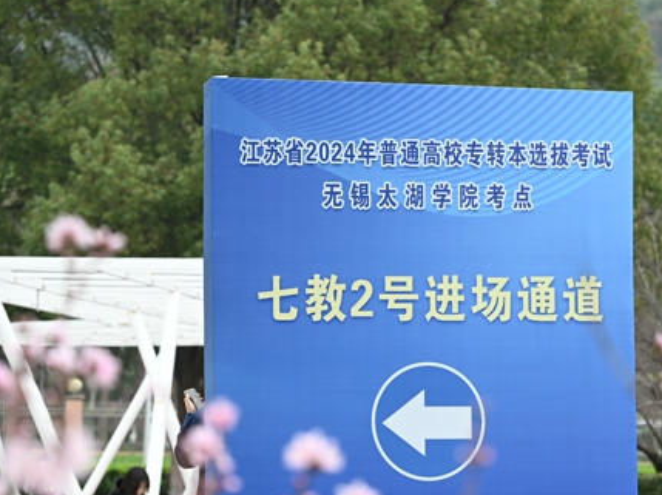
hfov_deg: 10.8
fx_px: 3497
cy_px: 292
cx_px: 375
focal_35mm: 183
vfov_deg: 8.1
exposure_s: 1/160
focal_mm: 120
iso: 400
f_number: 4
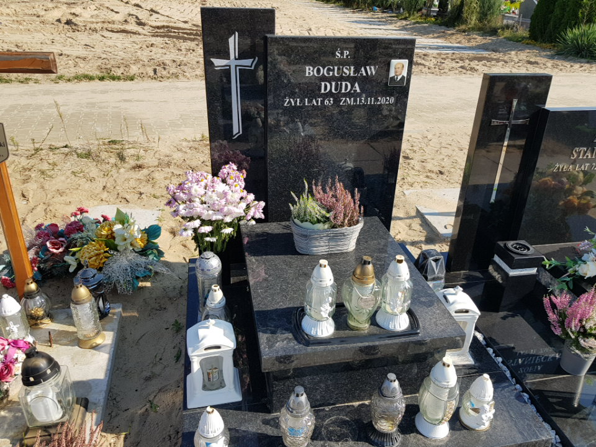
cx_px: 298
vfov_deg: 53.1
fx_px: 448
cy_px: 224
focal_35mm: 26
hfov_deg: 67.3
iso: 40
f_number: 1.7
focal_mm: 4.2
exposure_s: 1/1612
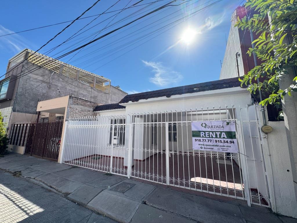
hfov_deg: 102.1
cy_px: 112
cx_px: 148
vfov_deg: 85.7
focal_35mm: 14
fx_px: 120
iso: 50
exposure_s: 1/1370
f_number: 2.2
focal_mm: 2.22
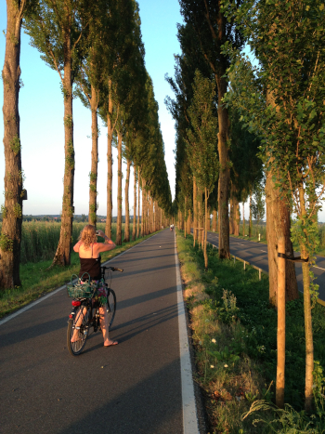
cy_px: 217
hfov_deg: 42.9
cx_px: 162
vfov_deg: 55.4
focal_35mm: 33
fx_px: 413
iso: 50
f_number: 2.4
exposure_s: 1/151
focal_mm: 4.13
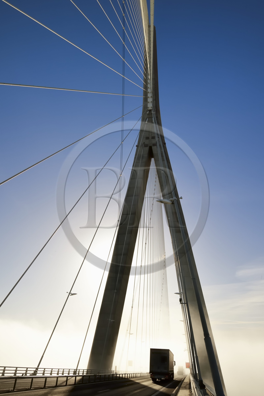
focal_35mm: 24
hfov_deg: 53.1
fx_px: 264
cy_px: 198
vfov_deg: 73.8
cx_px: 132
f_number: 22
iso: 200
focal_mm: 24
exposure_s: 1/250
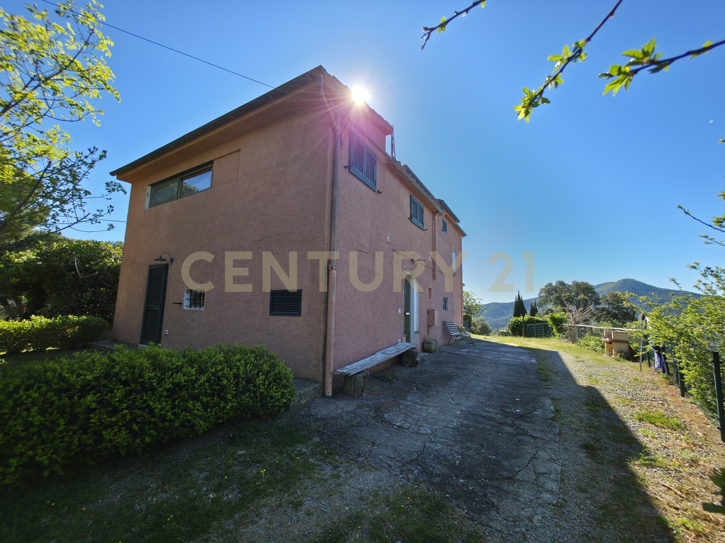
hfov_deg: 106.2
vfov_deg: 89.9
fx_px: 272
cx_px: 362
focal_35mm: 13
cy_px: 272
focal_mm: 2.2
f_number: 1.9
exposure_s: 1/730
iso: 20
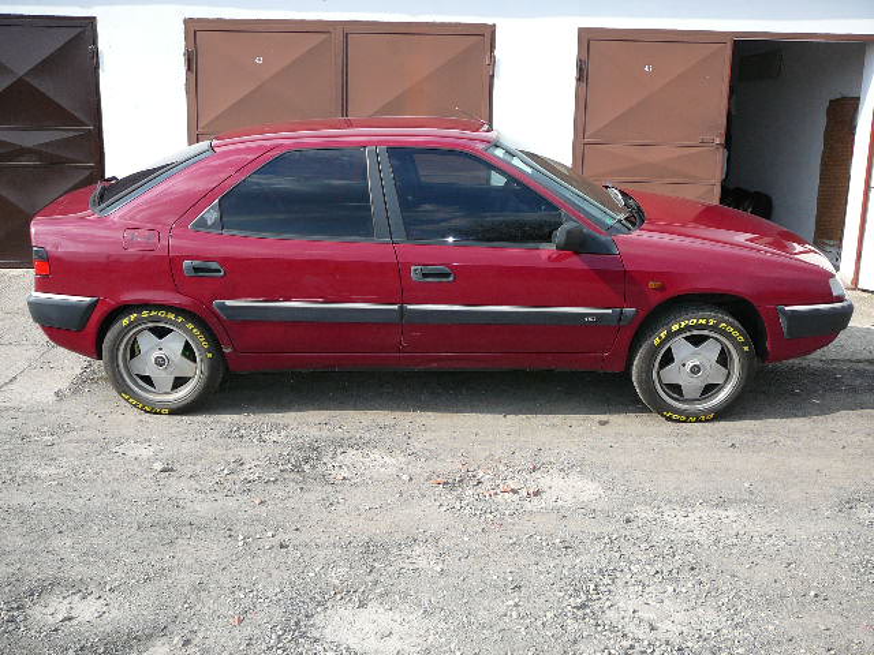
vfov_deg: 40.7
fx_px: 884
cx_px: 437
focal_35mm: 35
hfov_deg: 52.6
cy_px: 328
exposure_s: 1/640
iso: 80
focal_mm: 5.2
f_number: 2.8
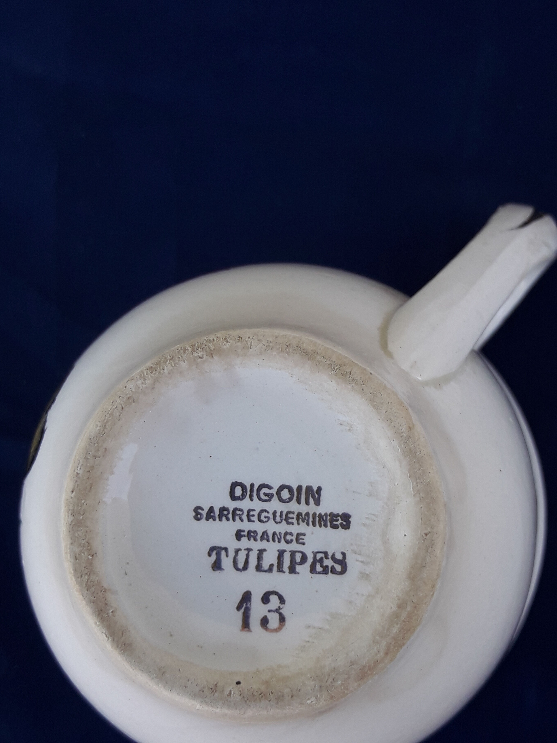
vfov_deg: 63.4
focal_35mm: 28
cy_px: 372
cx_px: 278
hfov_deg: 49.7
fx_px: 601
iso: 40
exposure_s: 1/187
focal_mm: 3.7
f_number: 1.9
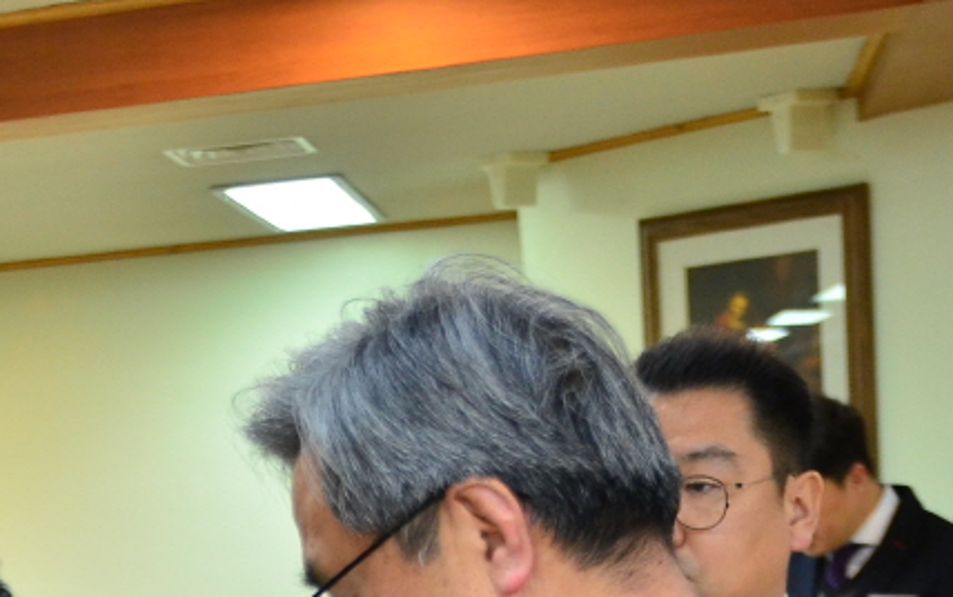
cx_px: -204
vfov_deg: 11.4
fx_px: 2920
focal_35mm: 112
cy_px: 745
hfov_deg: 17.6
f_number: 2.8
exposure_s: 1/100
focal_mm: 27
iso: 800
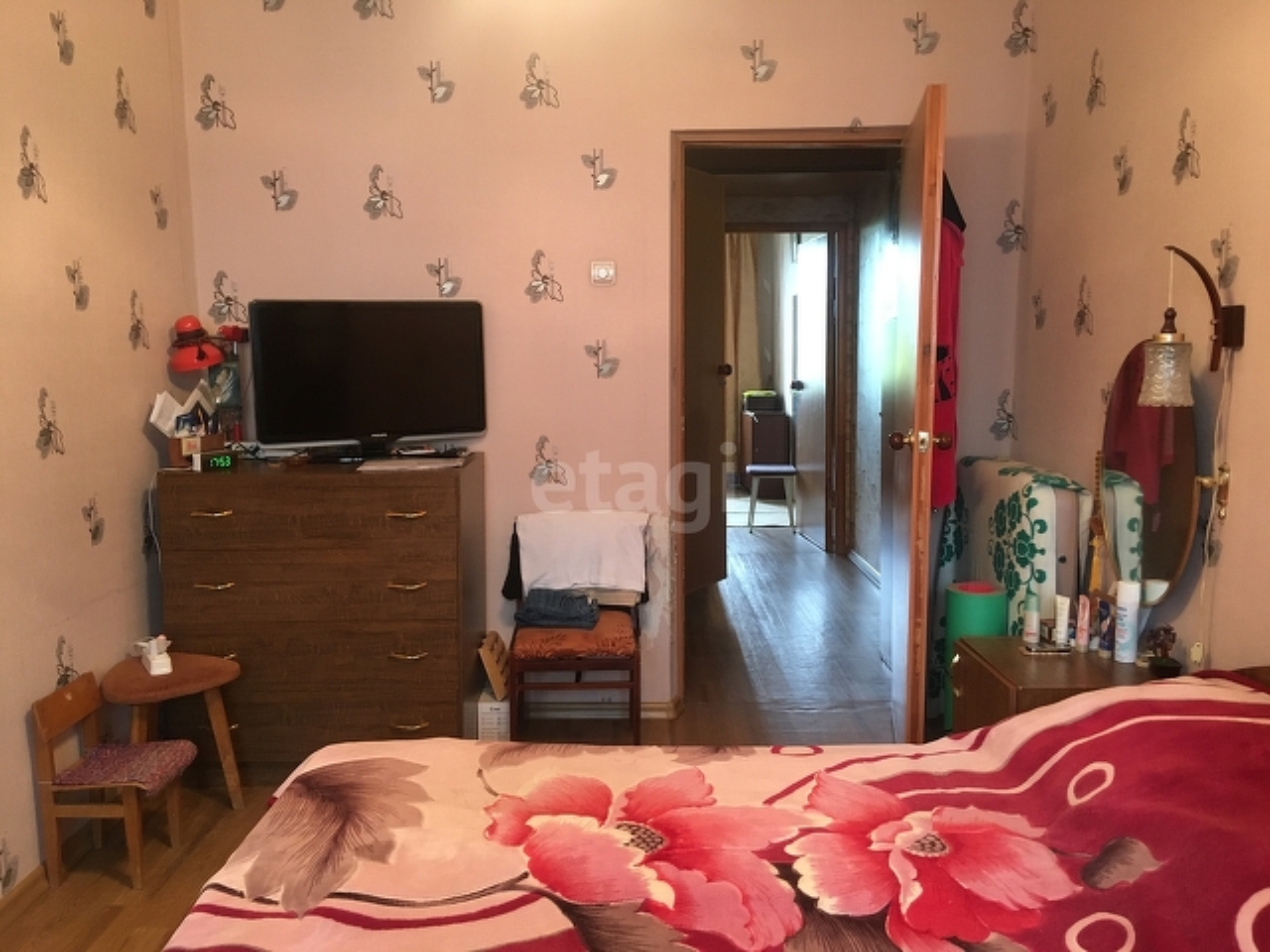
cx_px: 635
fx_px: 1064
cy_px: 476
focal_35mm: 29
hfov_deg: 61.7
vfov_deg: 48.2
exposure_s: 1/33
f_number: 2.2
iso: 250
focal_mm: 4.15
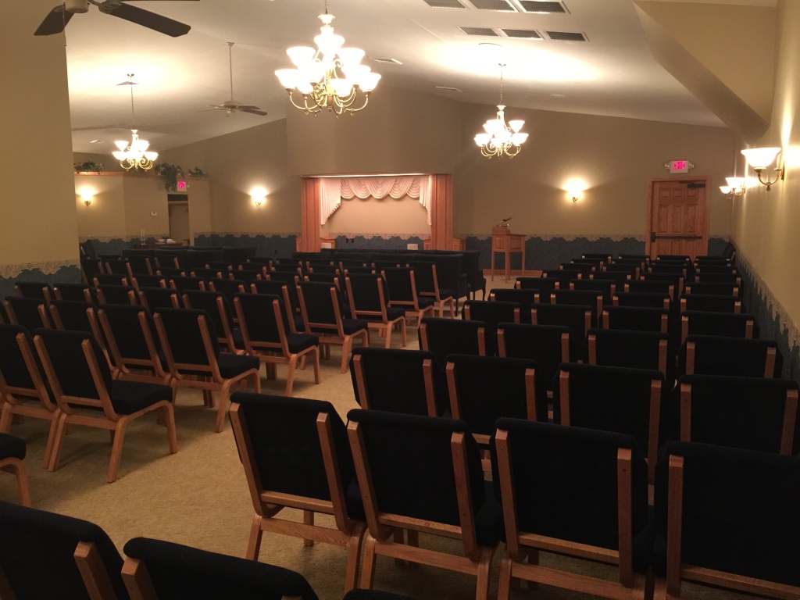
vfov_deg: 48.2
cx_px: 400
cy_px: 300
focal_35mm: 29
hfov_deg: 61.7
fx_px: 670
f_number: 2.2
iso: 125
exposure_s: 1/10
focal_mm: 4.15
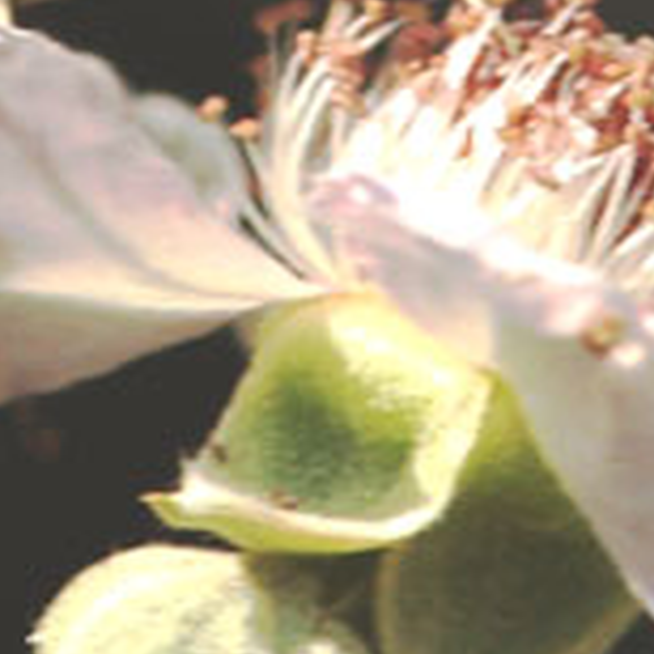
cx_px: 195
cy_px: -446
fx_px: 14817
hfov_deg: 2.5
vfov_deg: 2.5
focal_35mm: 693
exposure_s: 1/125
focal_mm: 105
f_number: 6.7
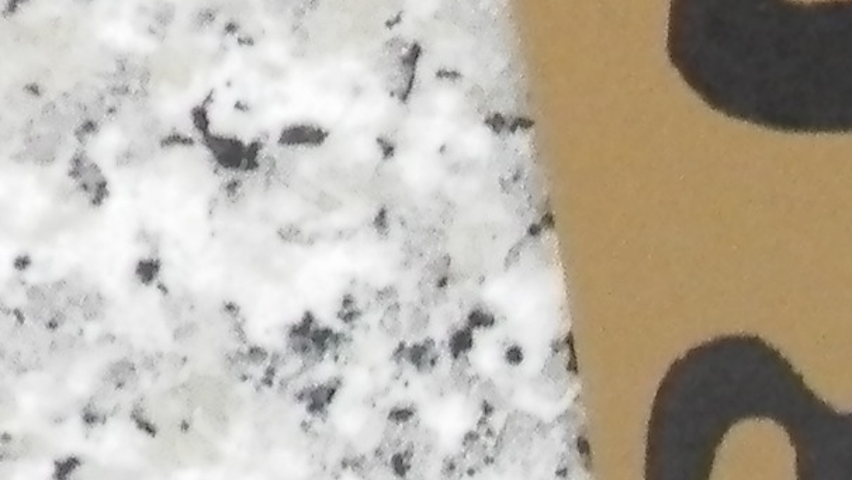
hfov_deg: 1.4
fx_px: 33687
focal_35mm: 1491
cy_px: 1149
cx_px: 3104
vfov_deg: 0.8
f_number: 5.1
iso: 200
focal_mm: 32.1
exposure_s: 1/100
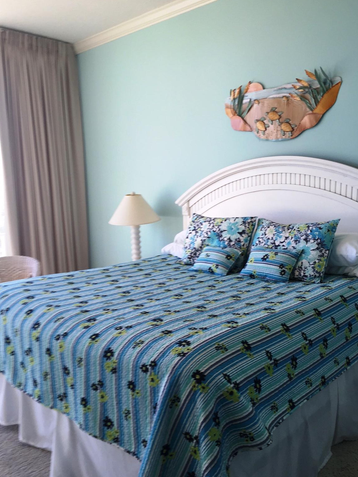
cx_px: 179
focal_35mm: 31
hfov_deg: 45.4
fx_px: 428
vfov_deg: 58.3
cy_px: 251
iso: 32
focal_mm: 4.15
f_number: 2.2
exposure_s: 1/60
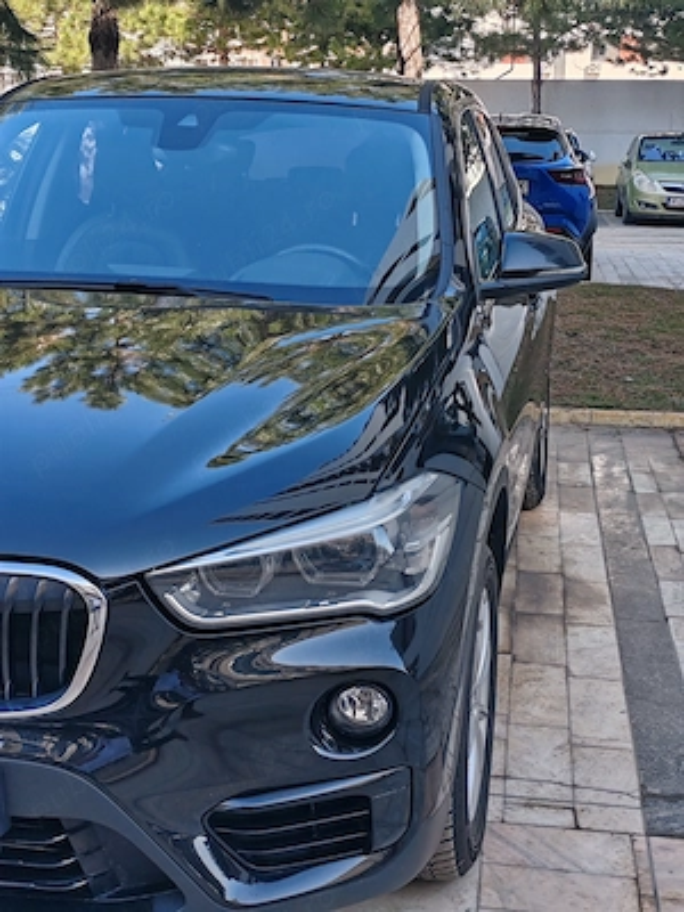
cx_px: 342
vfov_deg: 35.5
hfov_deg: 27.0
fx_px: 1423
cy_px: 456
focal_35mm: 54
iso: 50
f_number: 1.9
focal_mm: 6.12
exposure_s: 1/200
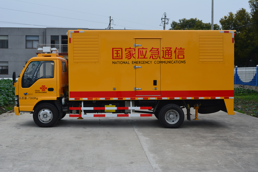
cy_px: 86
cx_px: 129
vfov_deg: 30.8
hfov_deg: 45.0
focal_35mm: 44
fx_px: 312
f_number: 9
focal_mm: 29
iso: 400
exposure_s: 1/40
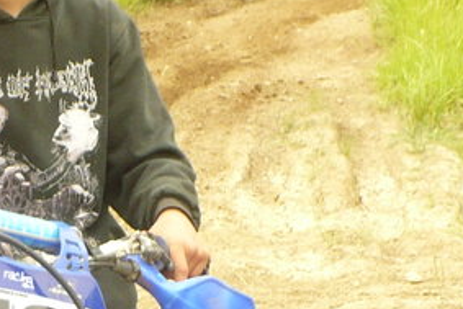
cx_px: 23
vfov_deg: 8.3
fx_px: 2097
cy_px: 405
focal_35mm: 163
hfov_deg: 12.5
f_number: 2.8
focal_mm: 6.1
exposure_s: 1/160
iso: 100
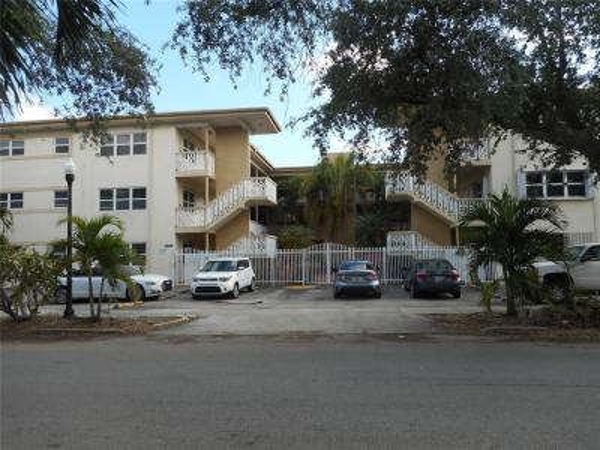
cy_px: 225
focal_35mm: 25
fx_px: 433
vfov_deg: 54.9
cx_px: 300
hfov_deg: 69.4
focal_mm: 4.5
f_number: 3.7
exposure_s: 1/250
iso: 80
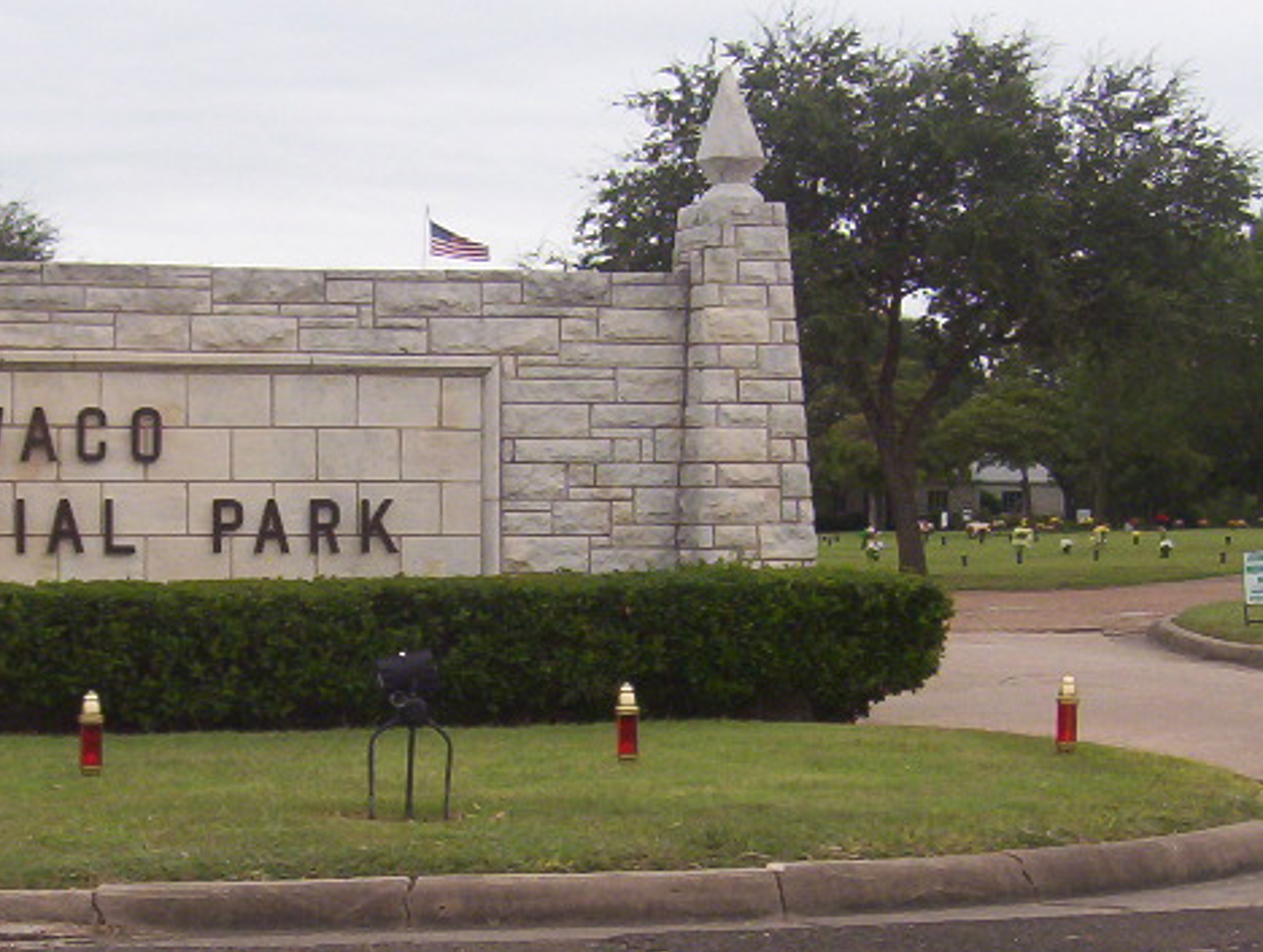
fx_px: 3254
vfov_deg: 16.7
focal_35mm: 89
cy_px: 504
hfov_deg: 21.7
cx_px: 235
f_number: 3.16
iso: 100
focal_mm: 7.88
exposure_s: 1/858
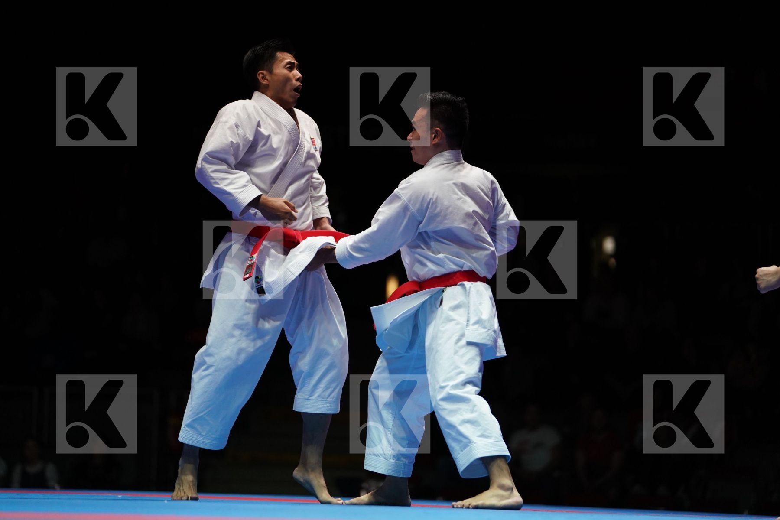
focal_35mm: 151
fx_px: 3271
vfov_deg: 9.1
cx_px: 390
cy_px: 260
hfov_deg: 13.6
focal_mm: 151
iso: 1600
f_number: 2.8
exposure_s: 1/500
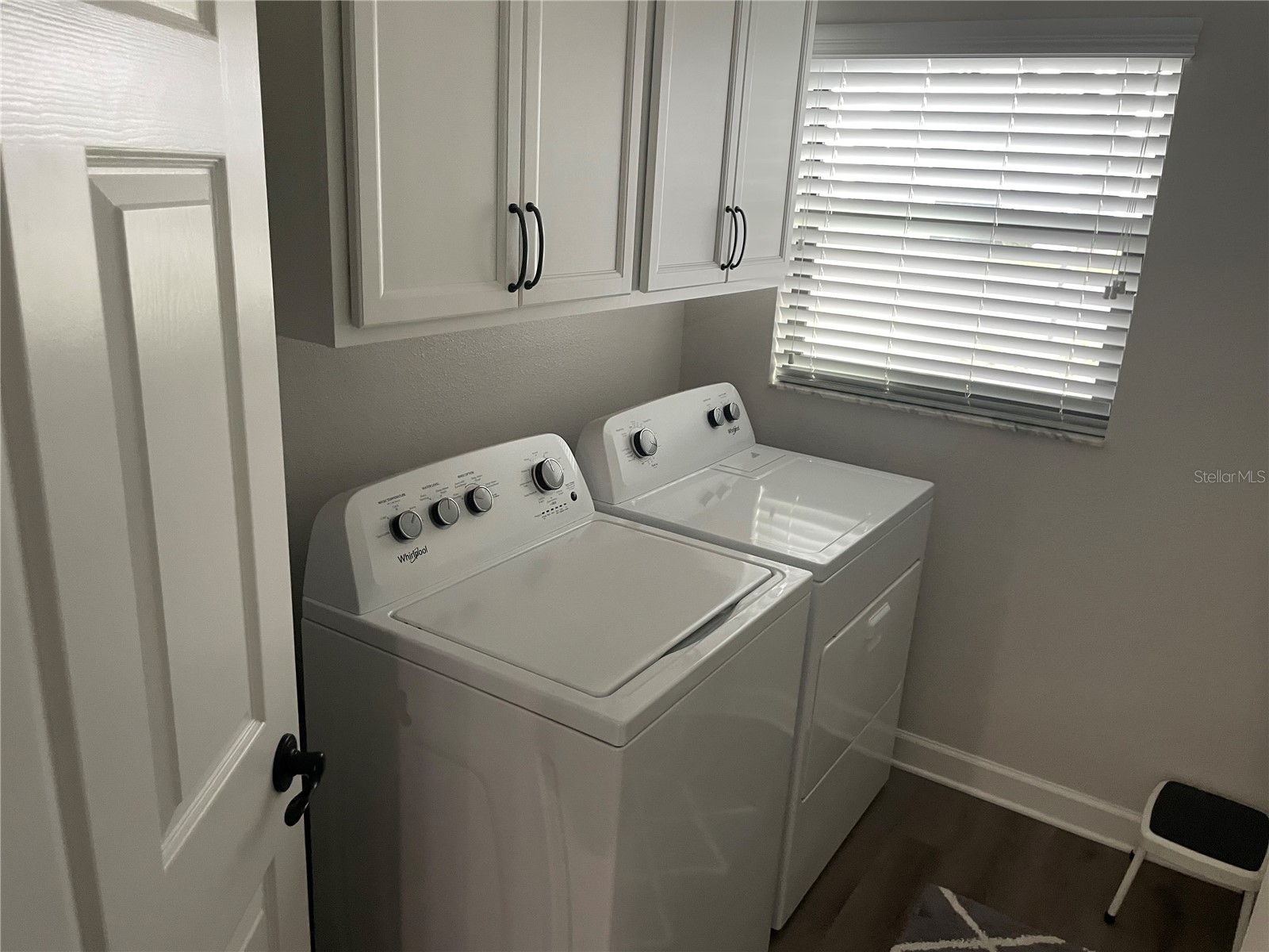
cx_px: 634
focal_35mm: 26
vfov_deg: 53.1
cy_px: 476
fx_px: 953
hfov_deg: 67.3
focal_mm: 4.2
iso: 250
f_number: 1.6
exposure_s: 1/60
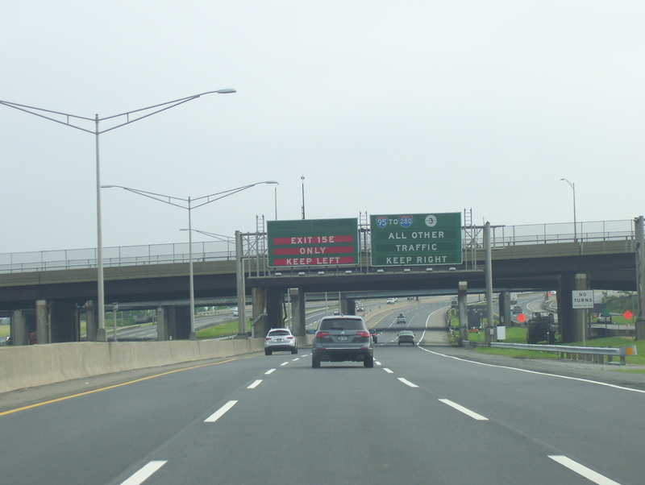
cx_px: 322
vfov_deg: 13.7
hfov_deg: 18.2
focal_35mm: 108
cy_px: 242
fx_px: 2015
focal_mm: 18
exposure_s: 1/250
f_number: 4.6
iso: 80
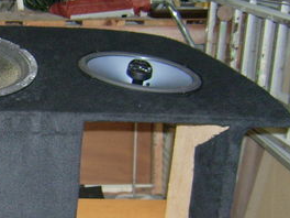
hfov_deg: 21.7
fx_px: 712
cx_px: -34
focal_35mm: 85
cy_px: 130
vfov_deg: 17.4
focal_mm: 5.95
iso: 100
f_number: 2.8
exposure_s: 1/60
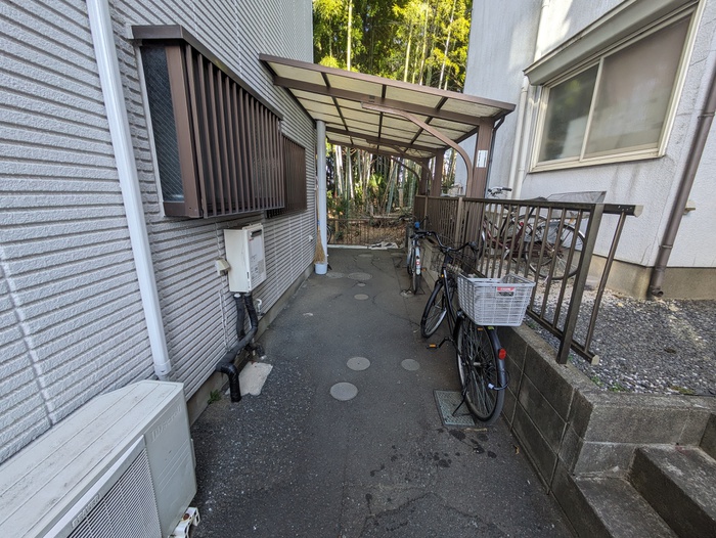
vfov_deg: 85.7
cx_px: 358
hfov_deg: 102.0
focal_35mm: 14
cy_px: 269
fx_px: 290
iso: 44
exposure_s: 1/120
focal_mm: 1.83
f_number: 2.2
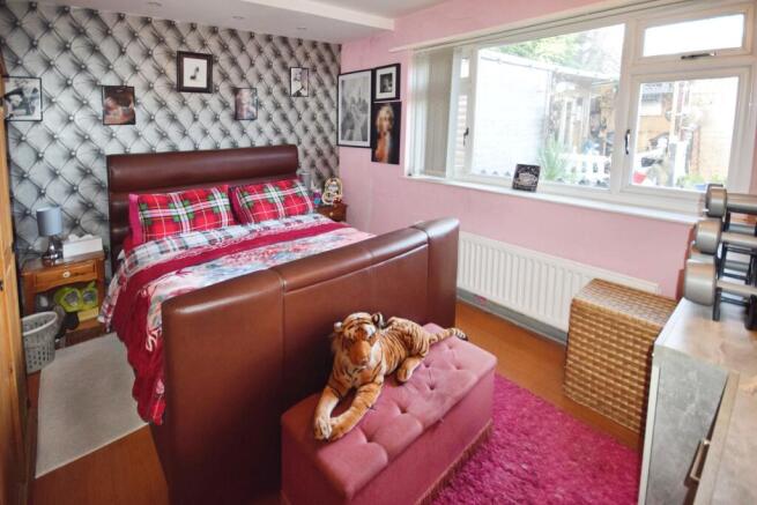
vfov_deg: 77.4
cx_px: 378
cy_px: 252
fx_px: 315
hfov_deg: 100.4
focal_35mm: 15
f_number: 4
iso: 800
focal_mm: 10
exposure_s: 1/60
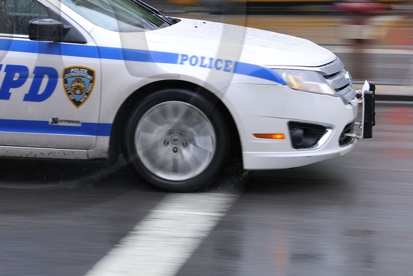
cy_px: -9
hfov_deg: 19.2
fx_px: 1193
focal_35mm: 104
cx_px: 25
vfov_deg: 13.0
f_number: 5
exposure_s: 1/60
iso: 200
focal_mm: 50
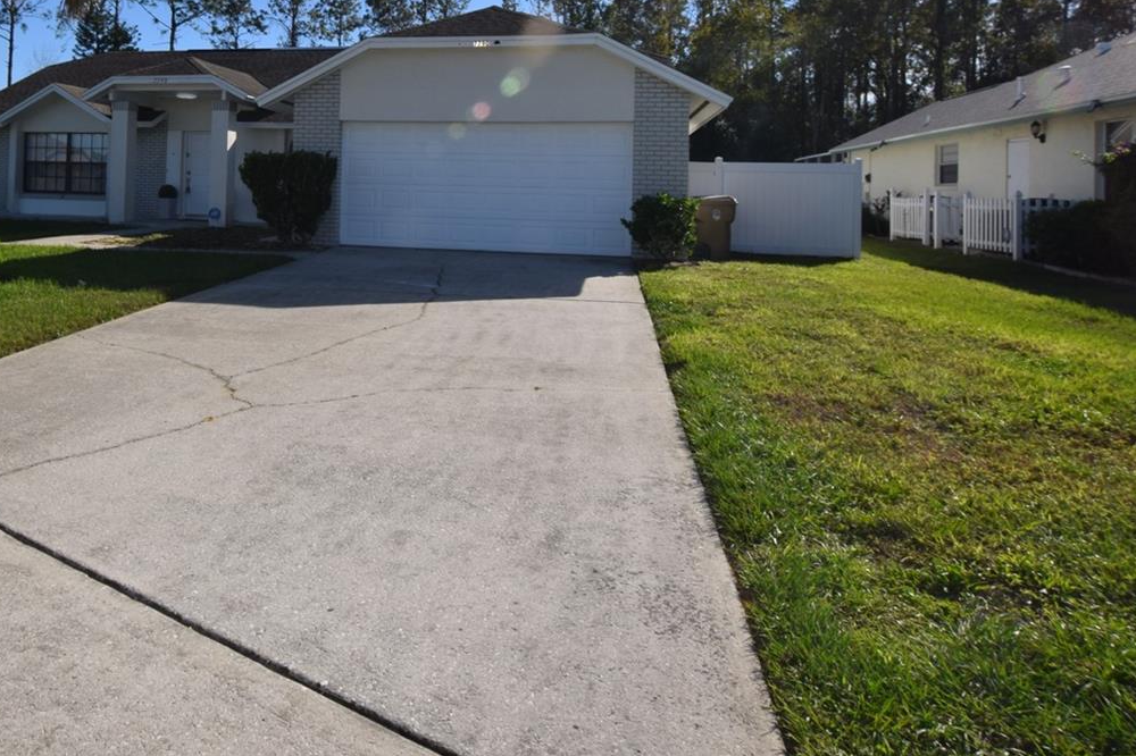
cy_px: 182
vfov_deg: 50.7
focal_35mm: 24
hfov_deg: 72.4
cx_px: 420
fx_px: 757
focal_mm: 10
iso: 100
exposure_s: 1/200
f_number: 11
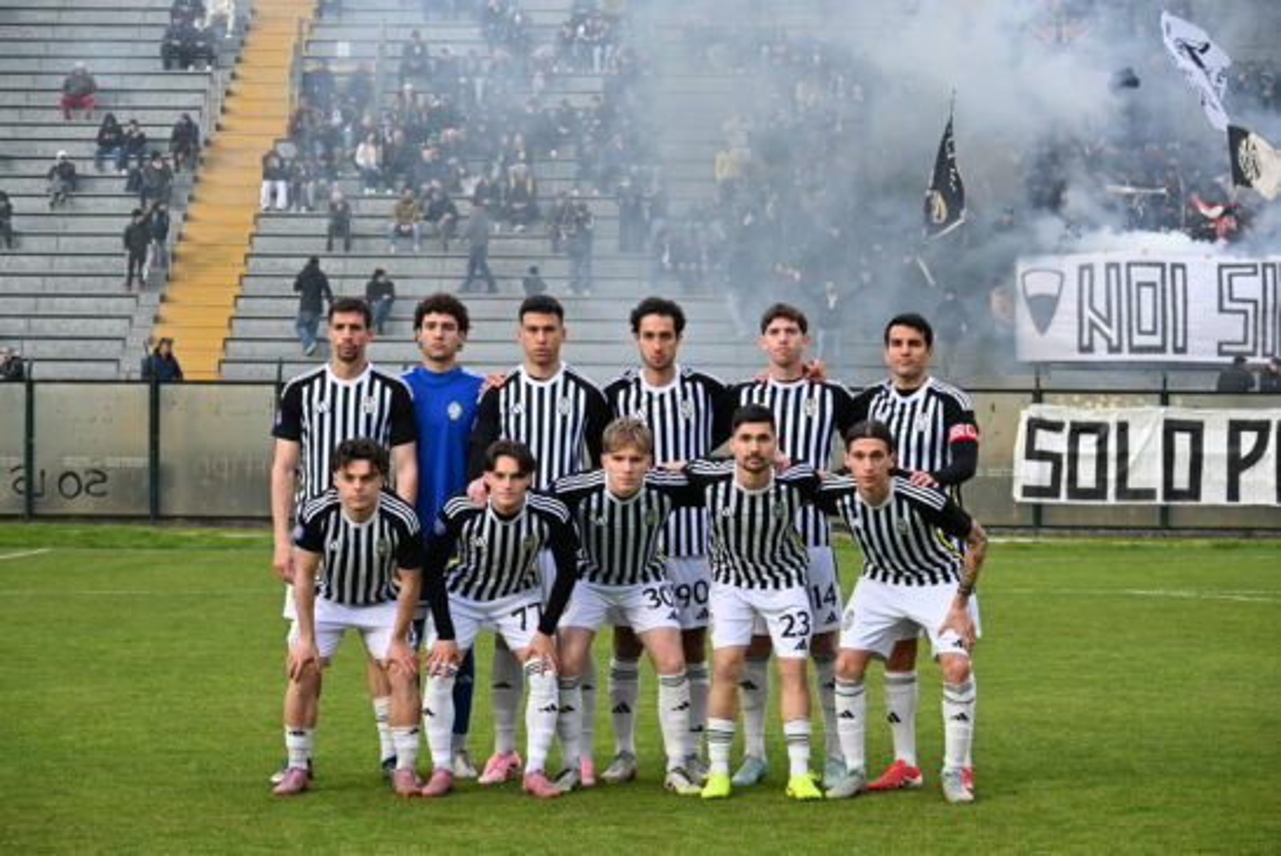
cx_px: 640
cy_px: 428
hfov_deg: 18.9
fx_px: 3846
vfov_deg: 12.7
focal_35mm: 108
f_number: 4.8
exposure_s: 1/250
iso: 250
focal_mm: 72
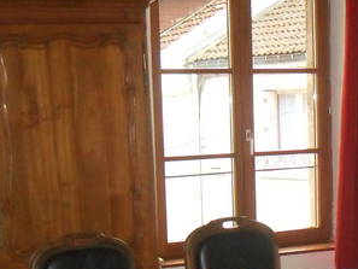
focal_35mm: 93
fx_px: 962
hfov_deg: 20.7
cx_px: 321
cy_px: 306
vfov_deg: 15.4
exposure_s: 1/45
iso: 400
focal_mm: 6.2
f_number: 2.8
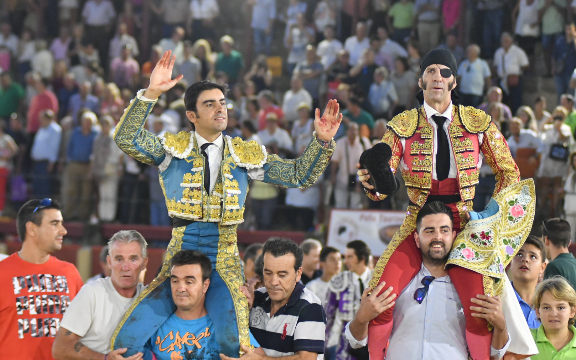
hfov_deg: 14.4
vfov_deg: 9.0
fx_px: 2284
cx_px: 288
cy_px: 173
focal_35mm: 146
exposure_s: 1/250
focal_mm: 95
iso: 3600
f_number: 2.8
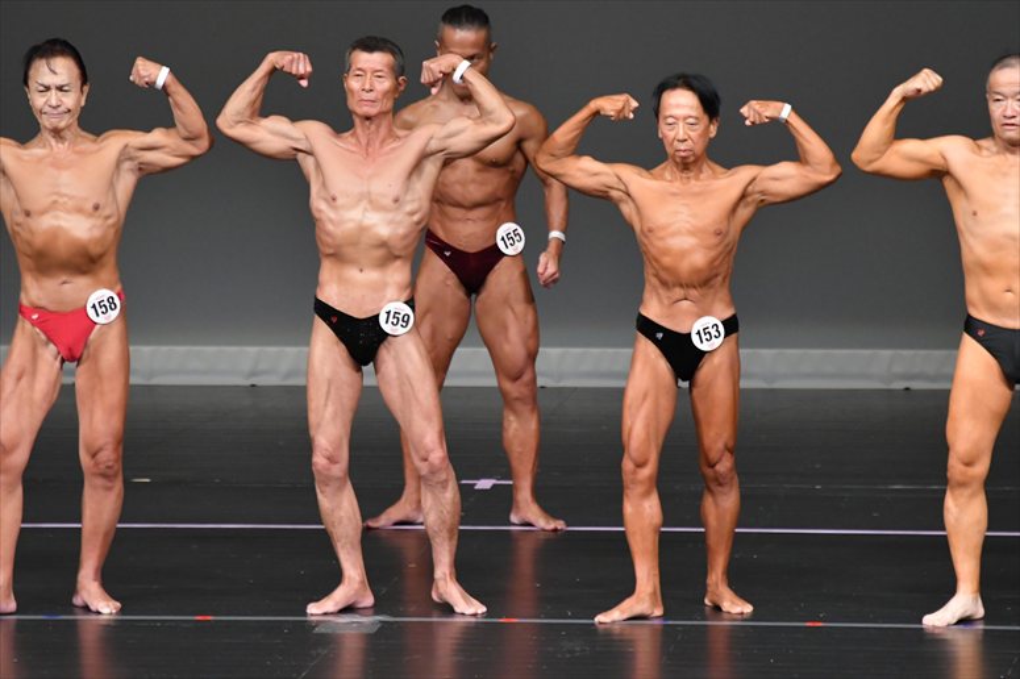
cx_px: 510
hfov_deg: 5.5
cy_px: 340
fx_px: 10620
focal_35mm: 375
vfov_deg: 3.7
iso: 4000
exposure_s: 1/400
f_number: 5.6
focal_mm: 250
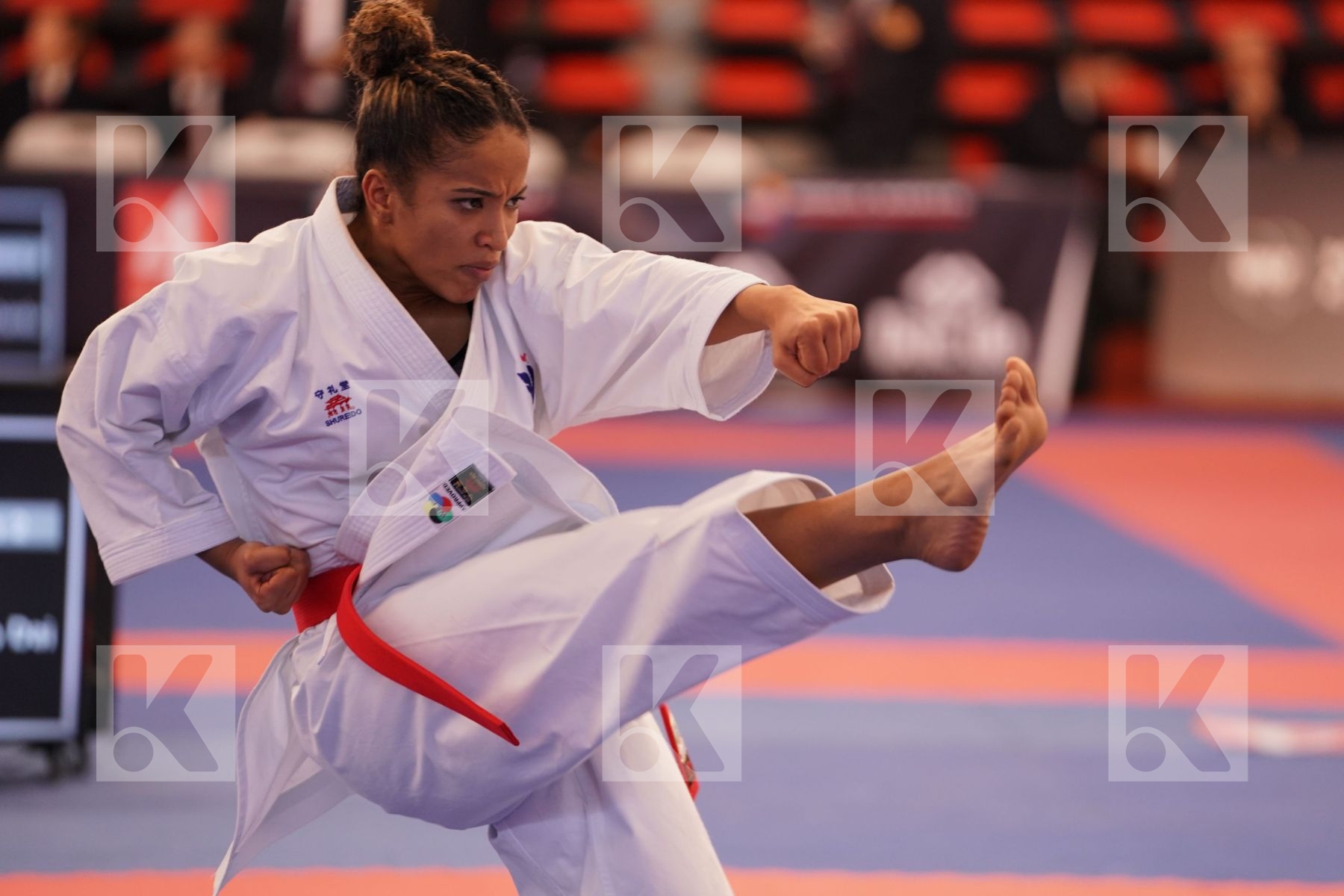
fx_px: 7466
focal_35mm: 200
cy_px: 448
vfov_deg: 6.9
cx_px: 672
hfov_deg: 10.3
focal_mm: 200
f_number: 2.8
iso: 1250
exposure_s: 1/500
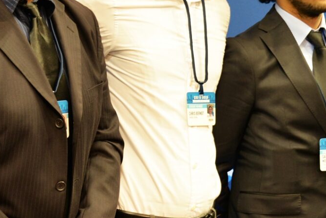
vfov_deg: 7.8
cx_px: 293
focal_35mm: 176
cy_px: 28
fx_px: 1595
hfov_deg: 11.6
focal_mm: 46
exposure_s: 1/60
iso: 450
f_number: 4.2
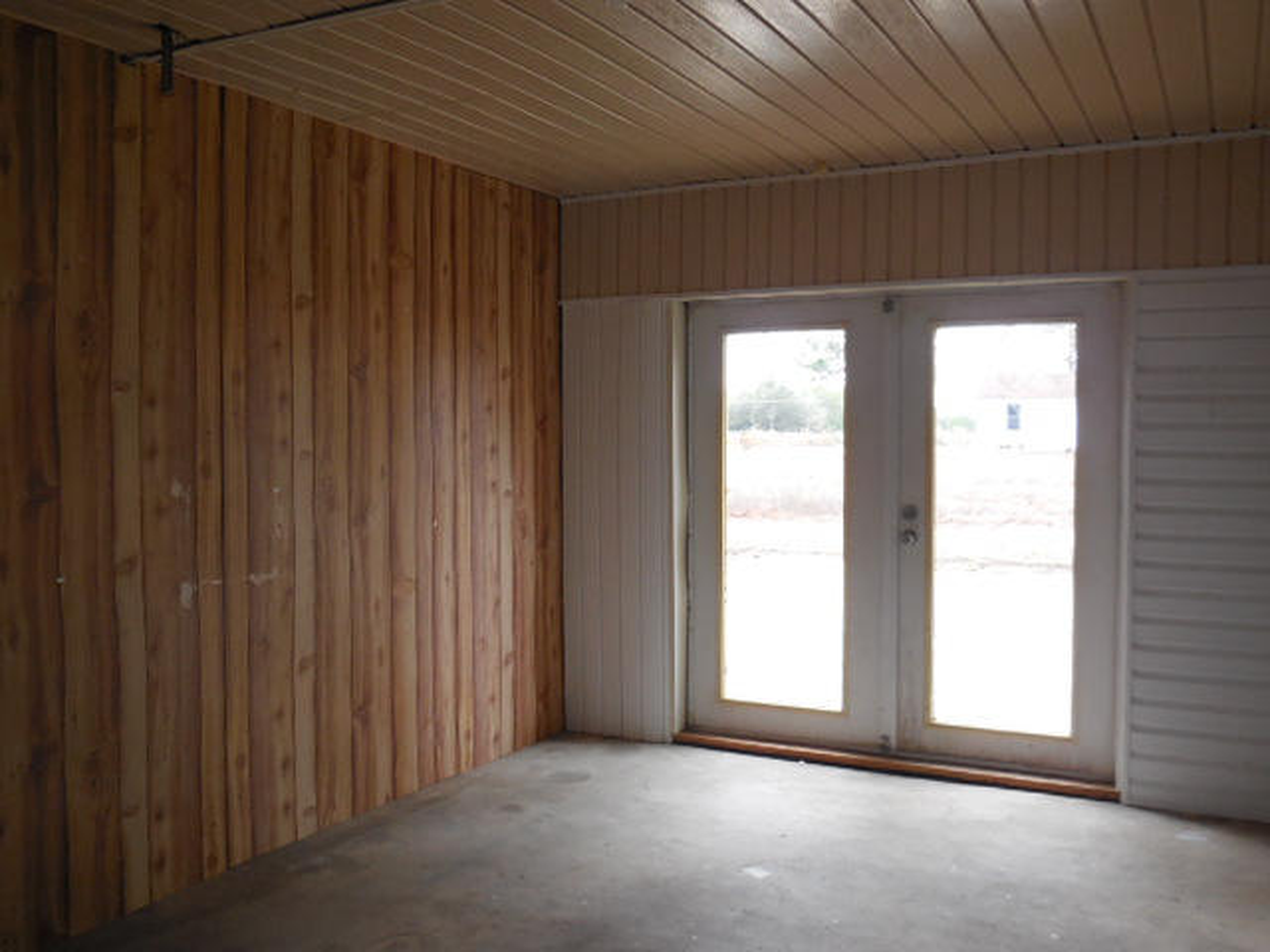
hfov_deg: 54.0
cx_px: 635
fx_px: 1247
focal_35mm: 34
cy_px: 476
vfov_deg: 41.8
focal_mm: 6.1
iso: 360
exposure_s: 1/60
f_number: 3.4
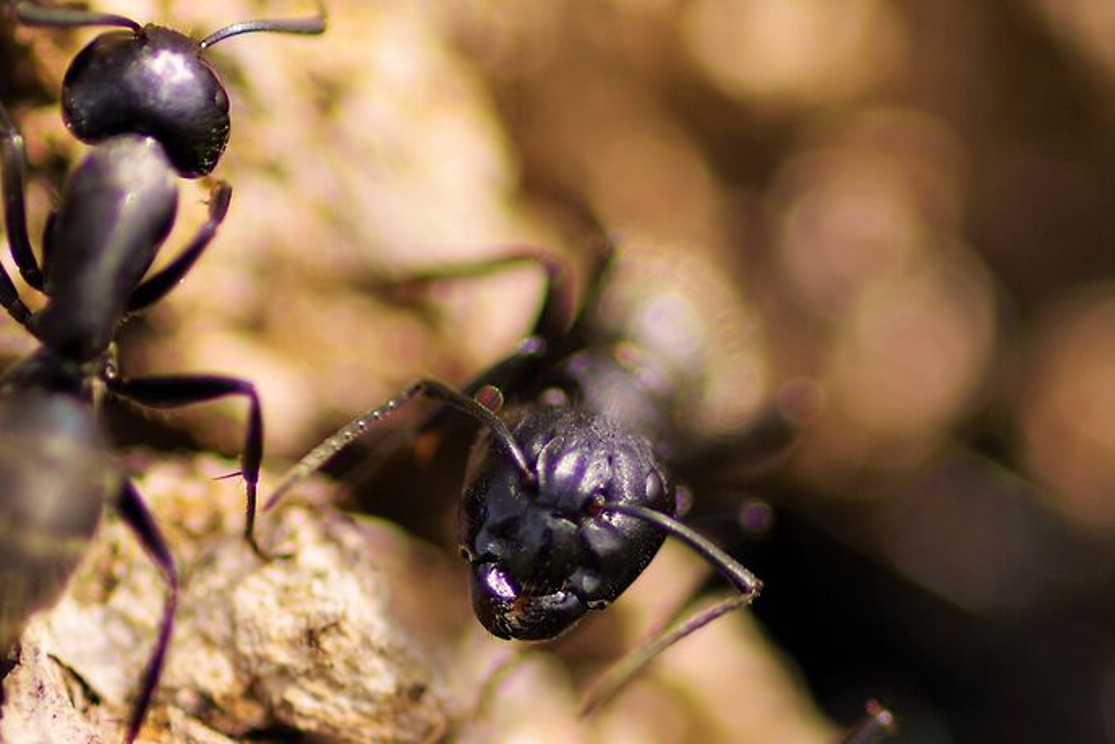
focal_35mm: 349
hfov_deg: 5.9
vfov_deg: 3.9
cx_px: 839
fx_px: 10811
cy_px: 840
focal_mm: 100
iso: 200
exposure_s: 1/500
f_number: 2.8
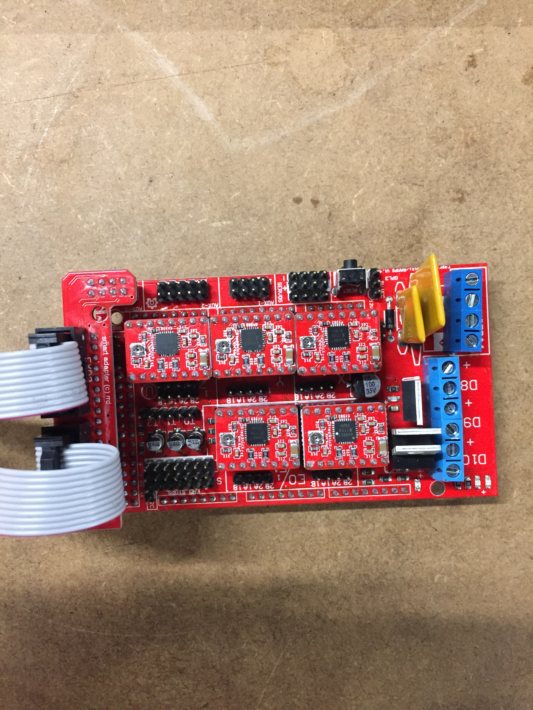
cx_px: 266
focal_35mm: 29
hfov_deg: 48.2
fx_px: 595
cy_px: 355
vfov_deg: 61.7
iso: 250
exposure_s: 1/17
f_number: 2.2
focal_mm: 4.15
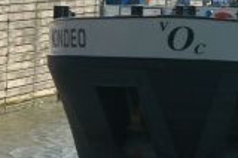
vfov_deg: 4.5
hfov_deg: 6.8
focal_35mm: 302
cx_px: 304
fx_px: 1990
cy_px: 57
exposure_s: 1/400
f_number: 11
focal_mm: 65
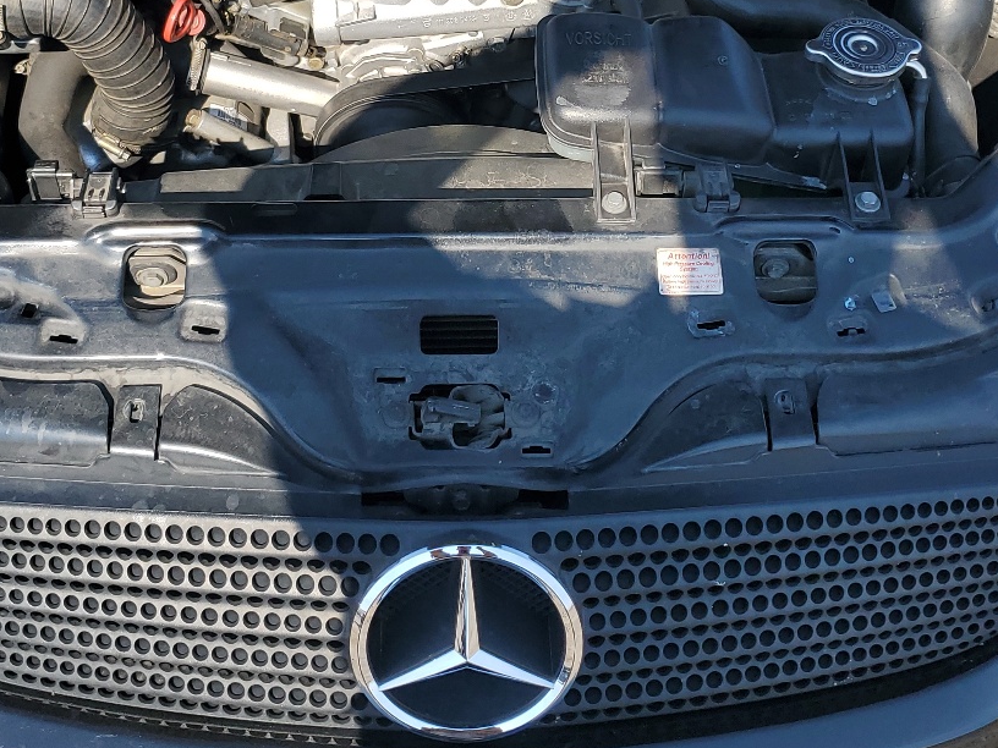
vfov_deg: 27.7
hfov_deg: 37.5
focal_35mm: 51
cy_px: 101
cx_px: 506
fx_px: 1470
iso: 50
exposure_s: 1/1667
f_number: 1.5
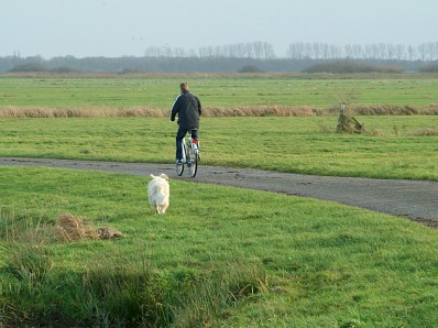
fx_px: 2795
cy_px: 165
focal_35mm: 221
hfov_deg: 9.0
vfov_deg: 6.7
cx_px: 193
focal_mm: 135
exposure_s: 1/125
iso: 400
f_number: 8
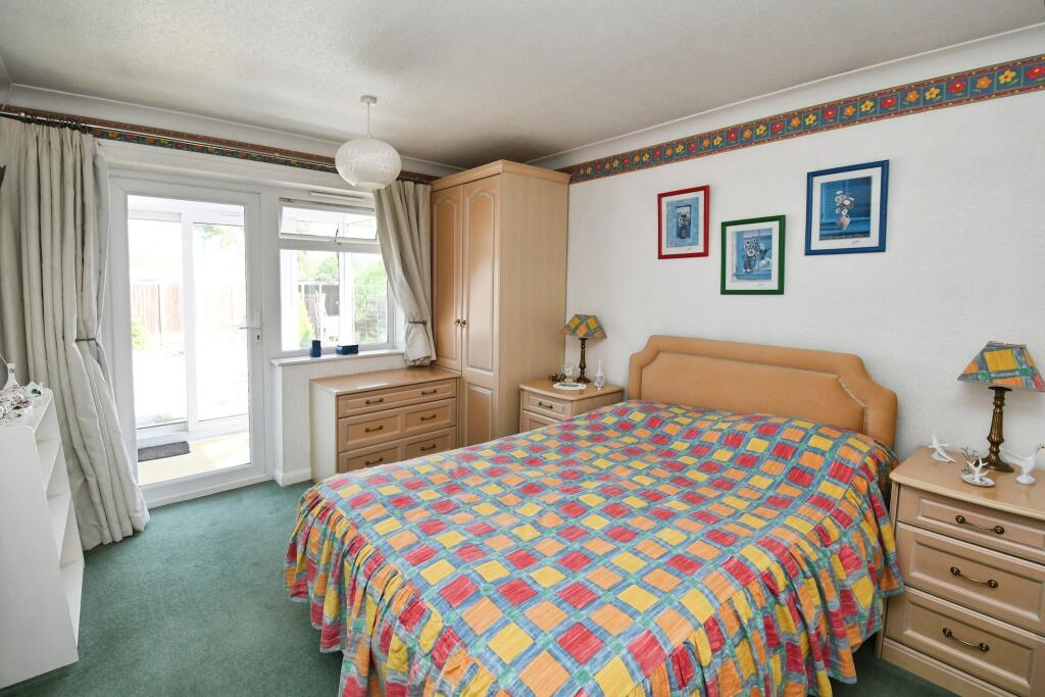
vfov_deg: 77.3
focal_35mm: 15
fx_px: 435
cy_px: 348
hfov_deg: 100.4
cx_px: 522
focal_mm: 10
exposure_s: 1/100
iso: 800
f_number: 7.1
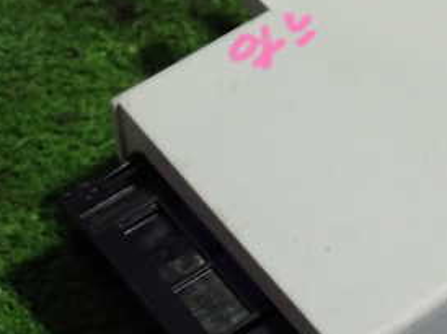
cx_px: 374
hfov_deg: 14.4
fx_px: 1755
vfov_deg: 10.9
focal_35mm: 136
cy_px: 179
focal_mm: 11.09
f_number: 3.6
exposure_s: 1/60
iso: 500
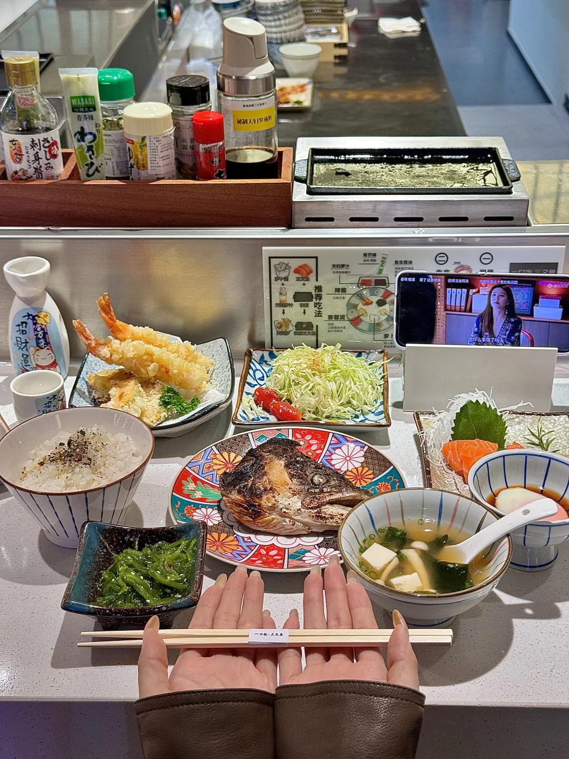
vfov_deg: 39.7
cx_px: 284
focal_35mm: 48
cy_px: 380
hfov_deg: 30.3
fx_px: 1052
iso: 50
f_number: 1.78
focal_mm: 6.76
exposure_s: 1/50
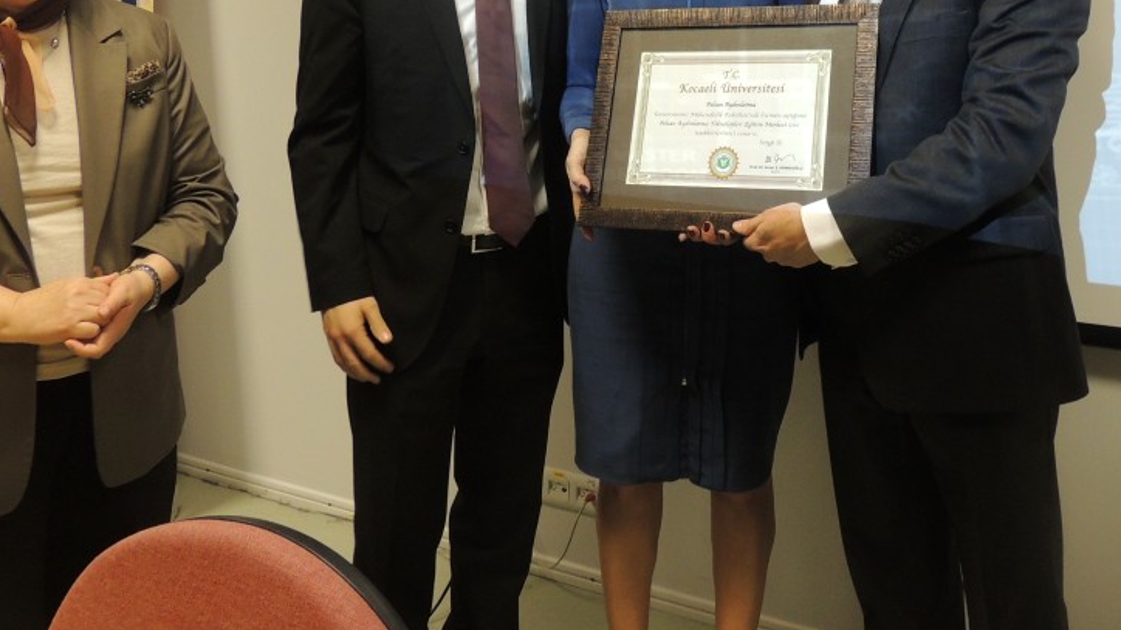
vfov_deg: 30.3
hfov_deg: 53.8
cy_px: 39
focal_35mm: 37
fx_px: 1100
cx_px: 653
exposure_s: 1/30
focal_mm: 4.3
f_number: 3
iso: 280
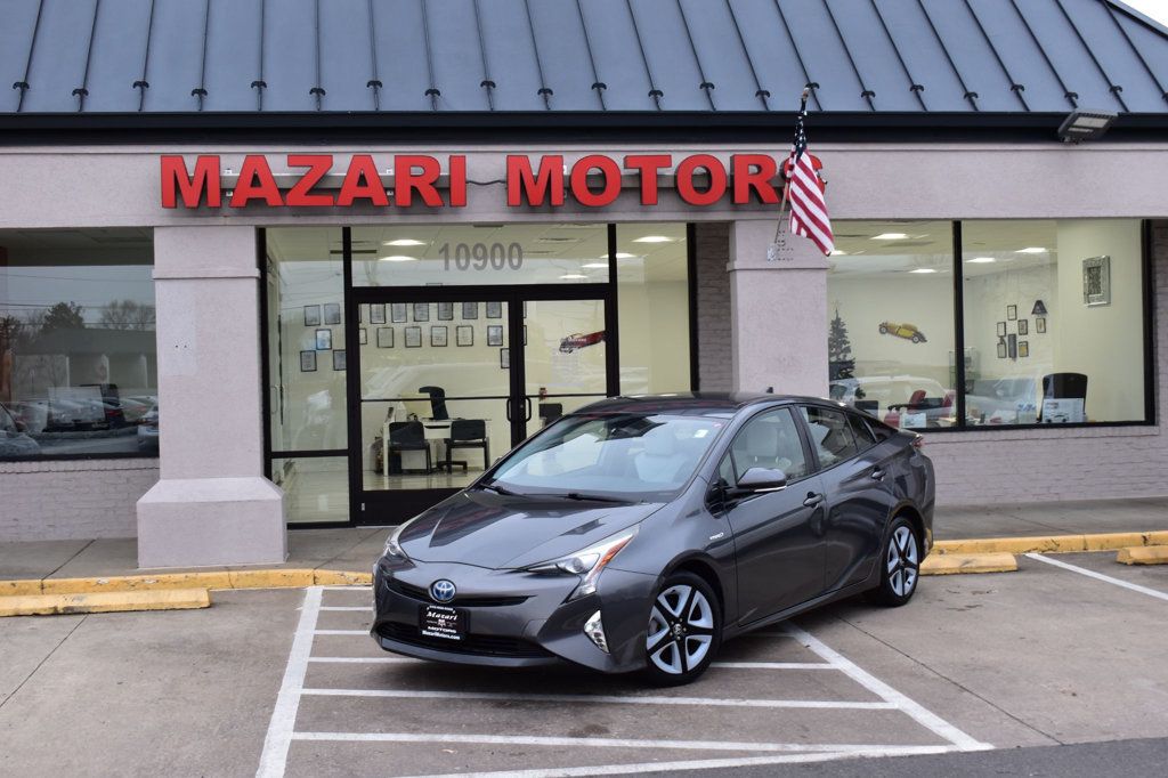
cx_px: 584
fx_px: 1508
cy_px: 389
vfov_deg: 28.9
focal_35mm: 46
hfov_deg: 42.3
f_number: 7.1
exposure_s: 1/40
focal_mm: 31
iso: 400
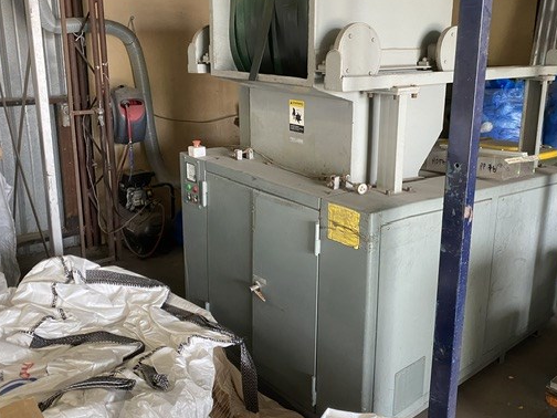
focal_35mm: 33
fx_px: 531
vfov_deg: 42.8
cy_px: 179
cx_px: 315
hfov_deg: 55.2
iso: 250
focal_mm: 4.25
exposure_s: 1/50
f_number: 1.8
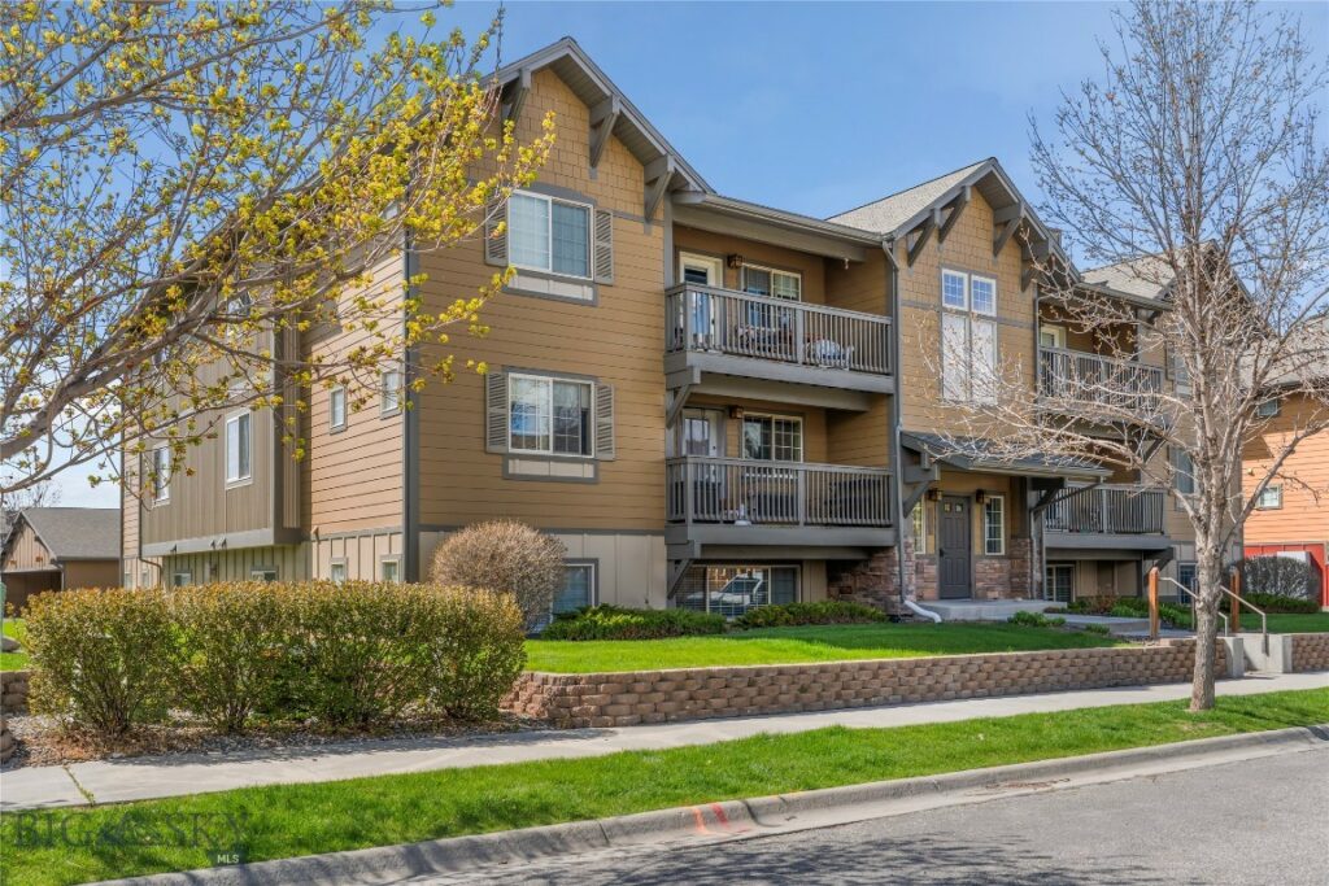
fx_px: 1108
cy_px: 443
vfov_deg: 43.6
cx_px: 664
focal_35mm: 30
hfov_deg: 61.9
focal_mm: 30
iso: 100
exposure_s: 1/100
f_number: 7.1
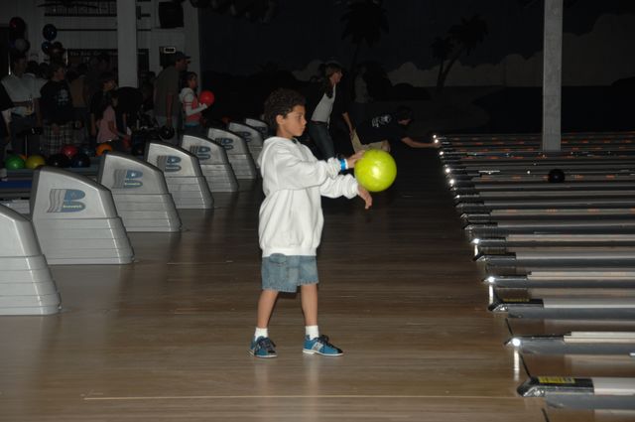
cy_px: 211
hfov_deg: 17.1
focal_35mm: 120
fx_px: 2114
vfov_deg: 11.4
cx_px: 318
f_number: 5
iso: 200
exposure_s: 1/125
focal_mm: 80
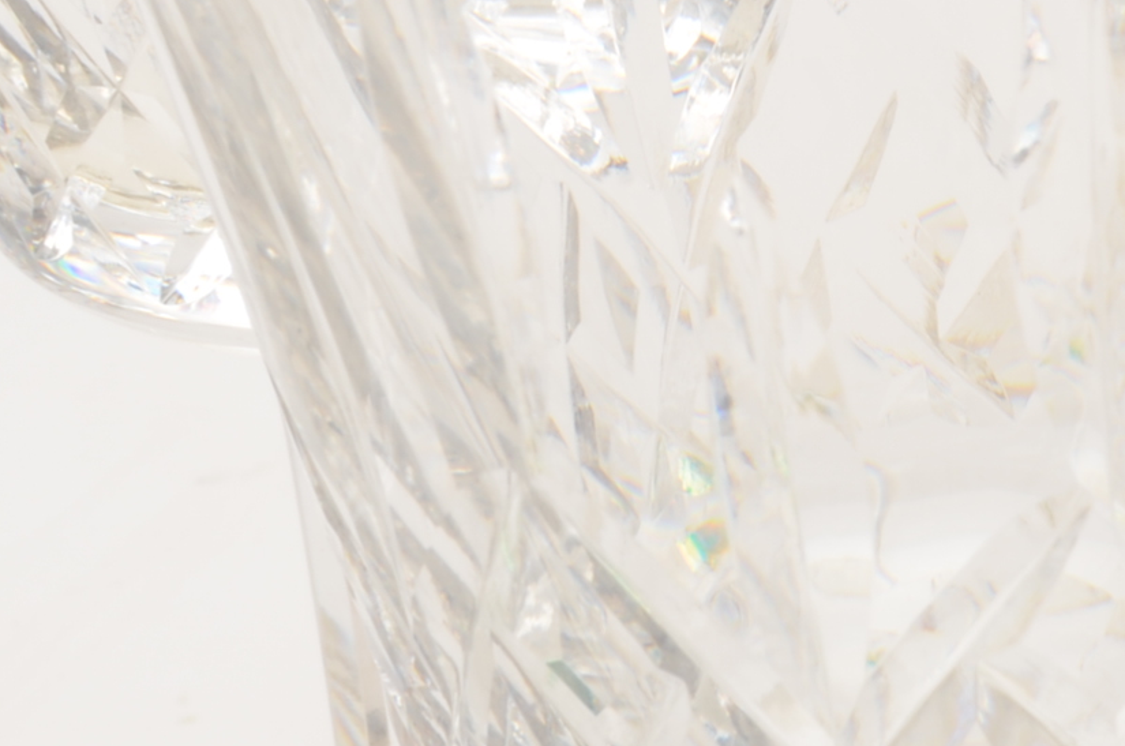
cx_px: 888
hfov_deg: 10.0
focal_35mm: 206
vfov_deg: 6.6
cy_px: 263
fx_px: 6426
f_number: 20
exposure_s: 1/125
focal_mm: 46
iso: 100
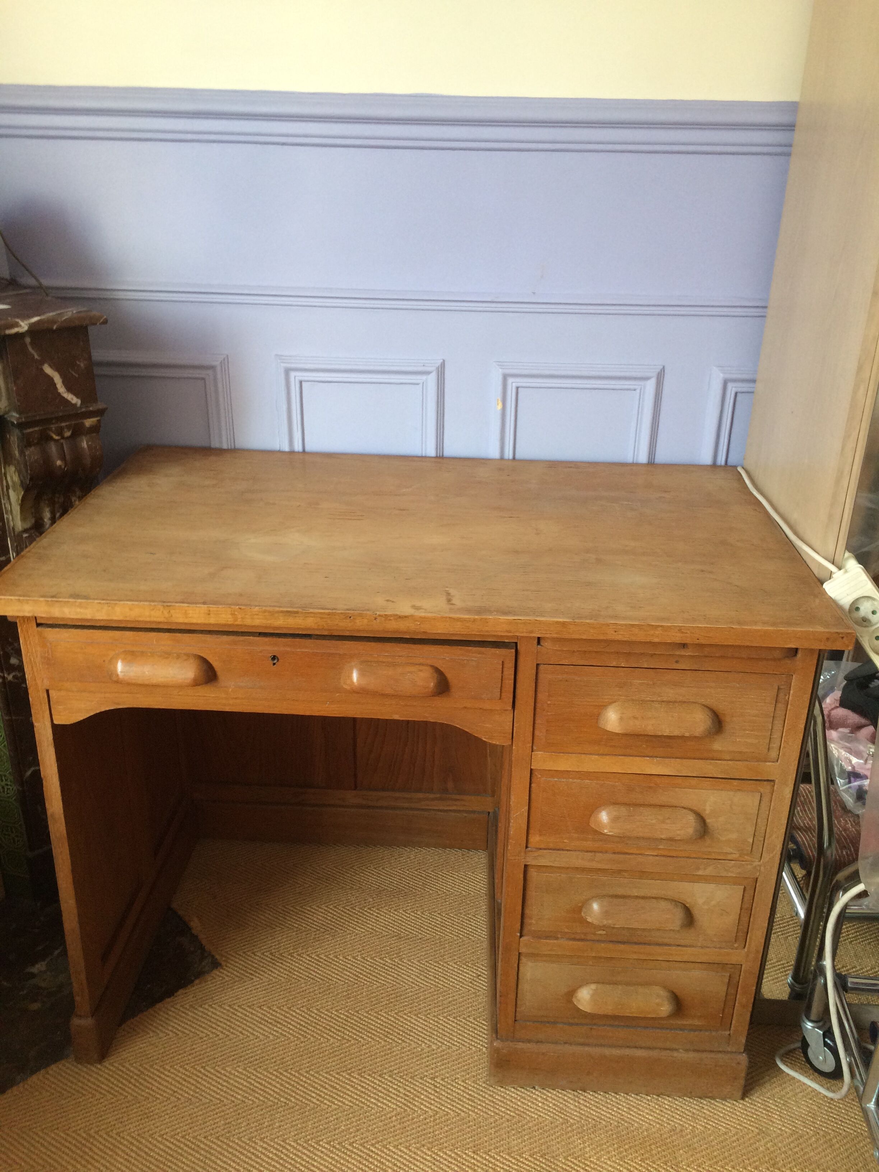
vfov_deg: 61.7
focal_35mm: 29
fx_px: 982
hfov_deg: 48.2
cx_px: 440
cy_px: 586
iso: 125
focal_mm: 4.15
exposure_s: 1/33
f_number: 2.2
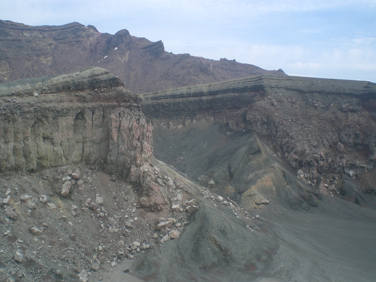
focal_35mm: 38
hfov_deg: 49.0
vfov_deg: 37.7
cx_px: 188
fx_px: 413
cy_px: 141
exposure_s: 1/400
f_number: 4.4
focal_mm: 6.3
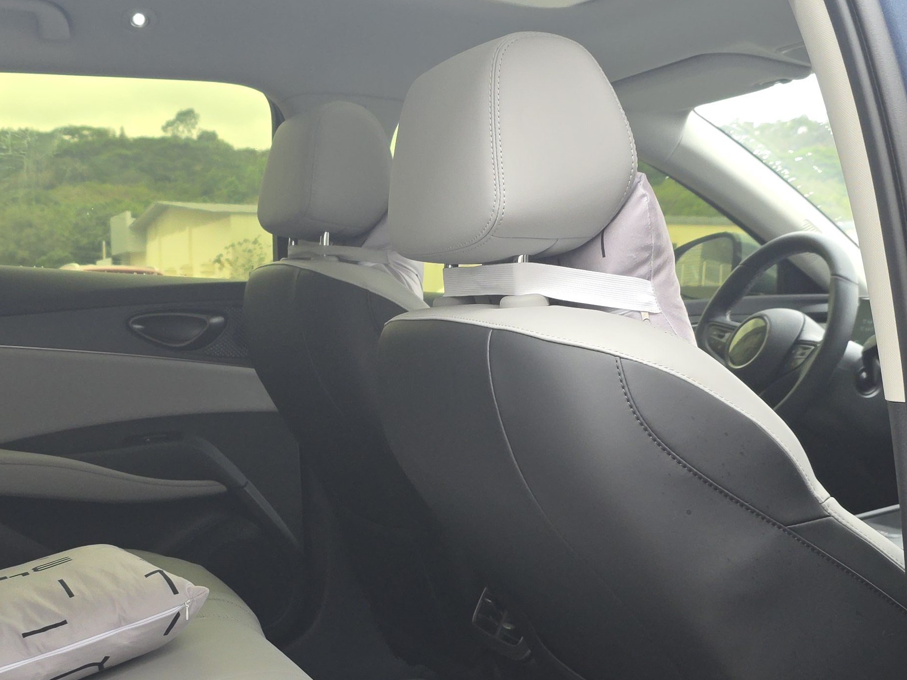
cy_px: 513
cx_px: 376
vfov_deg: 28.7
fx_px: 1310
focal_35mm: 50
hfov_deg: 38.1
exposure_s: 1/180
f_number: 1.7
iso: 100
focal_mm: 6.3
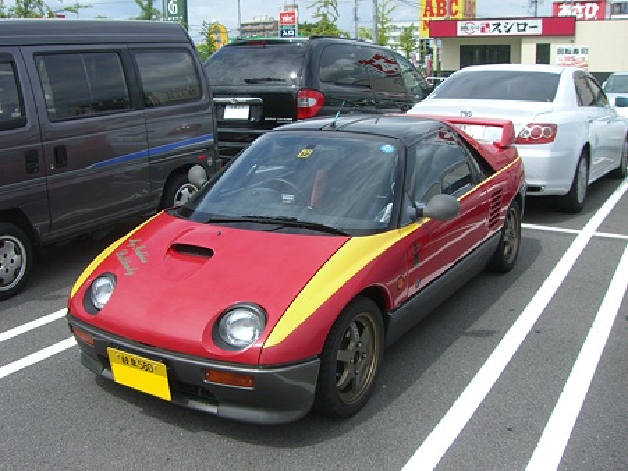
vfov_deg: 37.7
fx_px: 689
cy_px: 236
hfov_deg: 49.0
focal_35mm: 38
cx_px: 314
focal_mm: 6.2
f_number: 4.3
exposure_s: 1/640
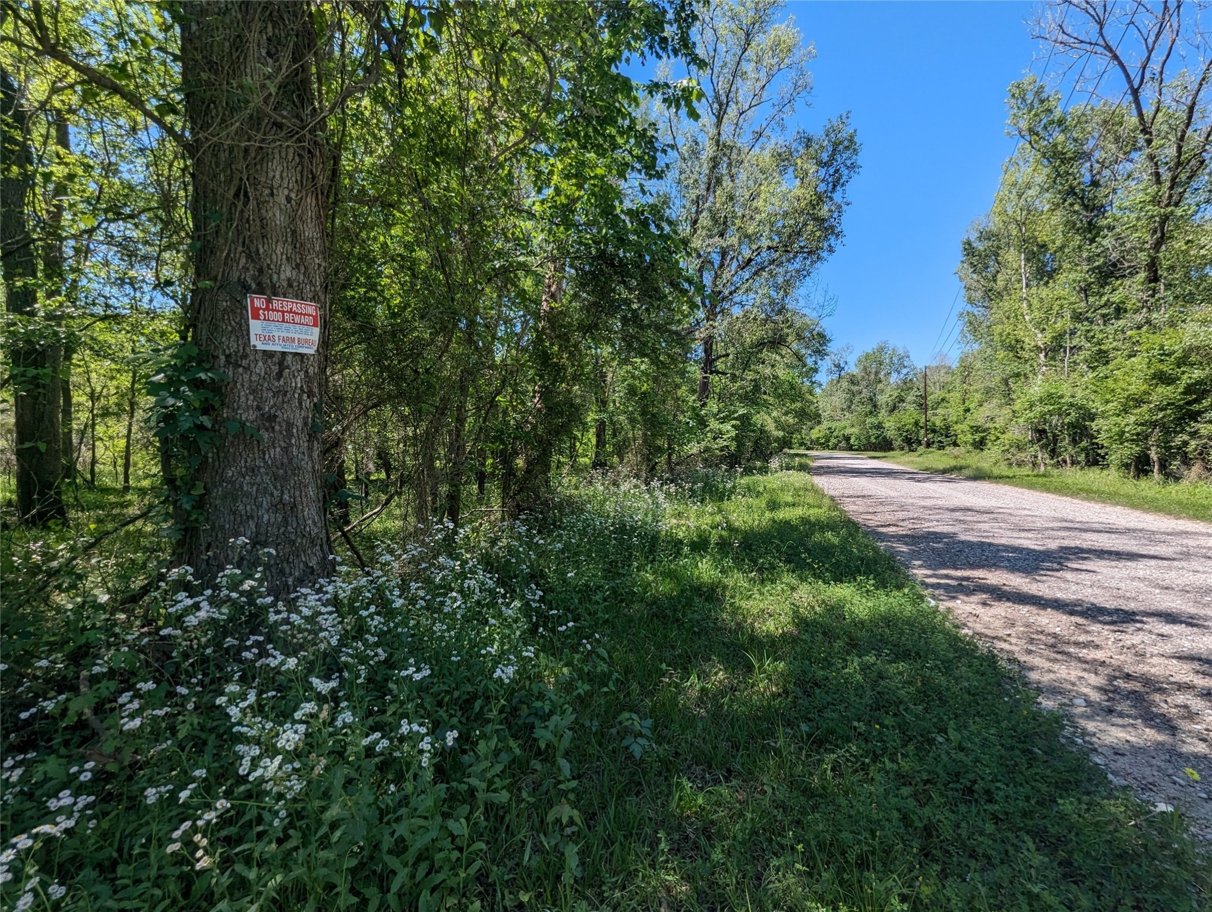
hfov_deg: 106.1
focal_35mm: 13
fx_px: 456
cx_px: 606
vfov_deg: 90.1
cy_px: 456
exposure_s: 1/922
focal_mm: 1.95
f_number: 2.2
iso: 44
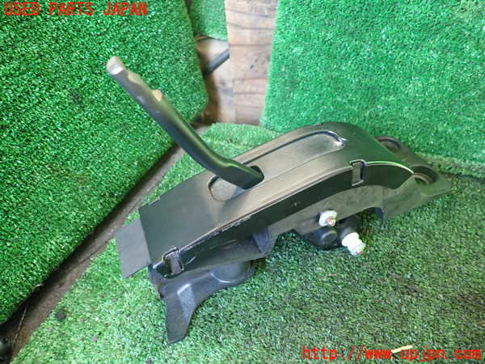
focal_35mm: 25
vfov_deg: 54.9
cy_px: 182
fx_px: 350
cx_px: 242
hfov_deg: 69.4
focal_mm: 4.5
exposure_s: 1/30
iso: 320
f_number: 2
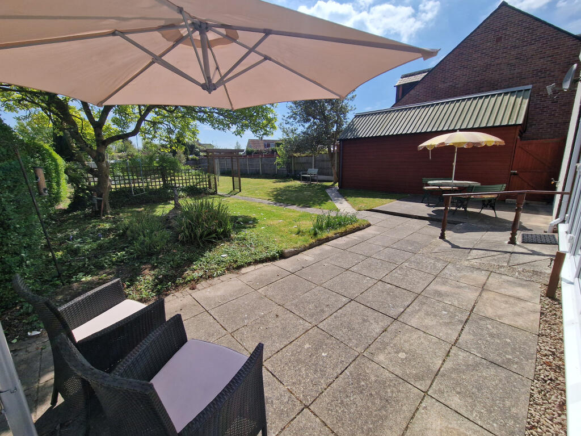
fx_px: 218
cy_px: 218
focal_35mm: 13
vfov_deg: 89.9
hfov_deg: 106.2
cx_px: 290
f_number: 2.2
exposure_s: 1/2912
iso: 50
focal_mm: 2.2
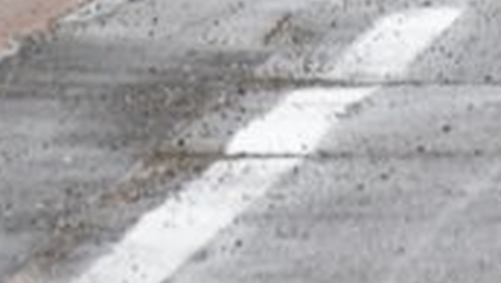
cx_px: -807
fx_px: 13399
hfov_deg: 2.1
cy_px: -869
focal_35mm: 1008
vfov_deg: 1.2
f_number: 5.6
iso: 100
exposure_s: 1/50
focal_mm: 92
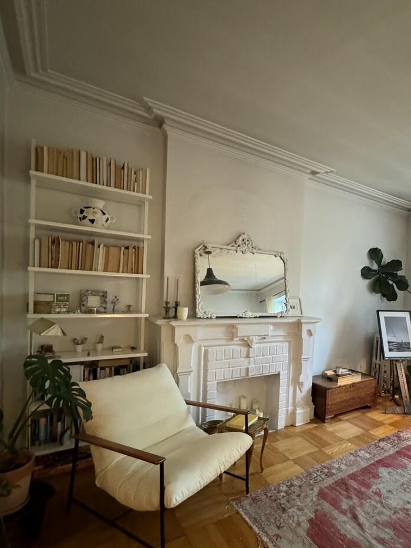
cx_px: 290
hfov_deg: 63.4
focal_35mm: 20
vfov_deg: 81.4
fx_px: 317
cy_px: 307
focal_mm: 2.22
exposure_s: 1/60
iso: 1000
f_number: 2.2
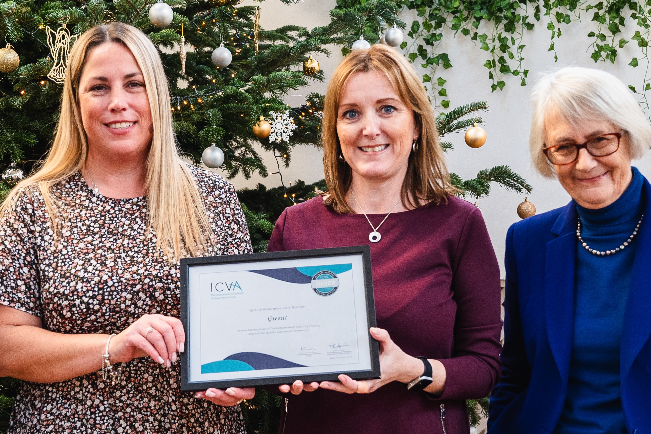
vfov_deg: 23.3
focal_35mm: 58
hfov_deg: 34.5
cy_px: 272
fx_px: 1049
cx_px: 293
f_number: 3.2
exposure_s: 1/160
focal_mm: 24
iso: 800
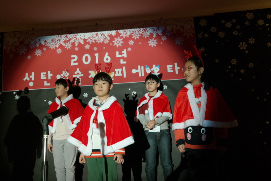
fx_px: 271
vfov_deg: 36.8
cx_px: 136
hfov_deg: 53.1
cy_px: 90
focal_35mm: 36
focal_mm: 24
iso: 1600
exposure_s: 1/50
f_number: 4
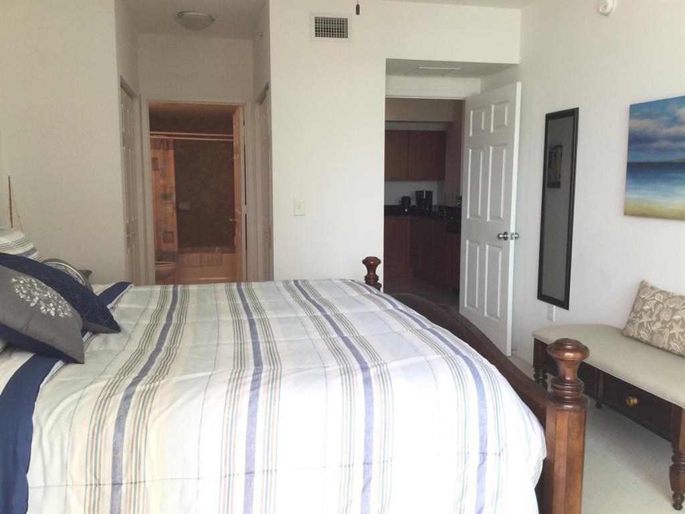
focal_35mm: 31
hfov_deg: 58.4
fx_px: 613
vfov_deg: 45.4
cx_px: 342
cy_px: 257
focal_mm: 3.3
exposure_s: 1/60
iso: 32
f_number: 2.4
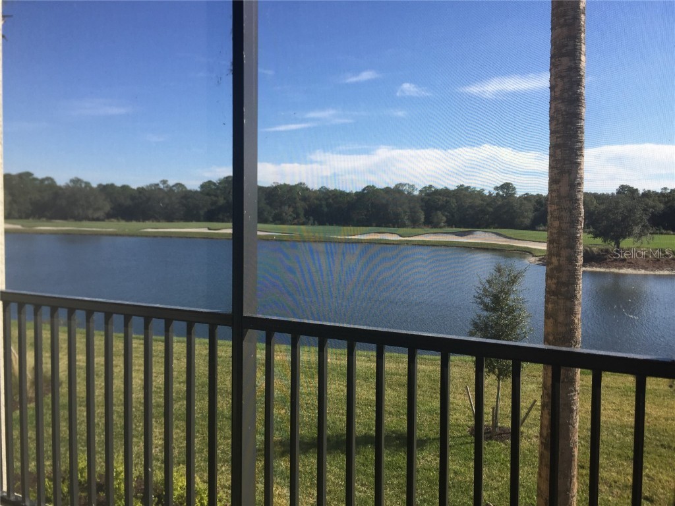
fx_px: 565
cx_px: 338
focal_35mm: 29
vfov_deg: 48.2
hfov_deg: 61.7
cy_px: 253
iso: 32
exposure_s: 1/1068
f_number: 2.2
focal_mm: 4.15
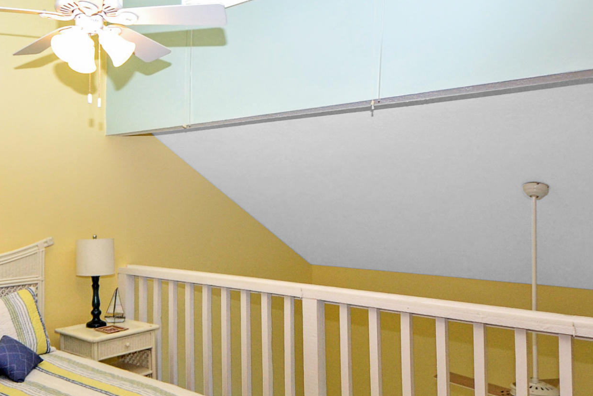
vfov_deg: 45.0
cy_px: 187
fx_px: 478
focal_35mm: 29
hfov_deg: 61.4
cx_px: 178
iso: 400
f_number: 4.5
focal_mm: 8
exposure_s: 1/80
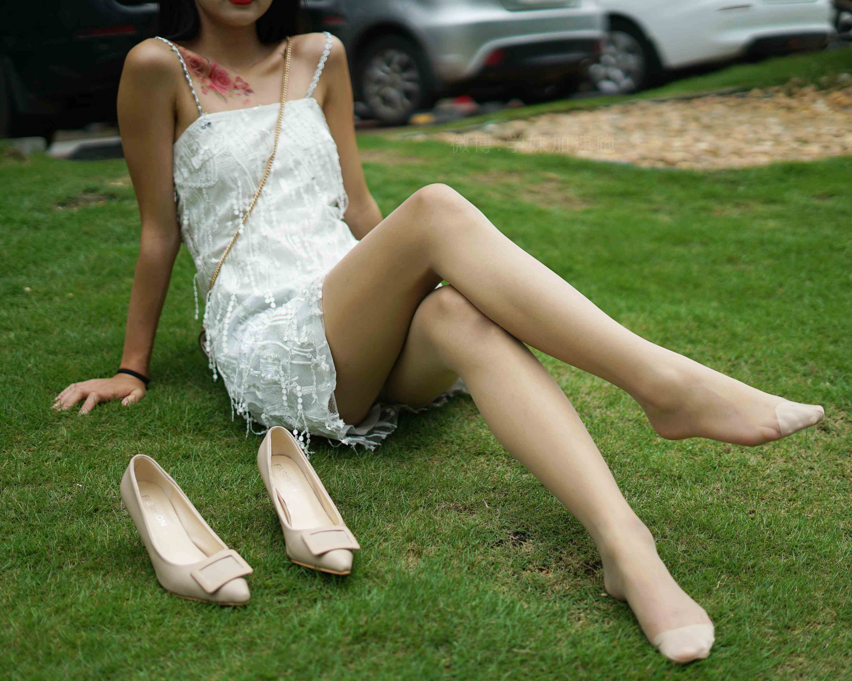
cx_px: 457
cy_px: 343
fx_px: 1437
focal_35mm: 57
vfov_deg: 26.7
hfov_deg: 33.0
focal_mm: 50
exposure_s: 1/6400
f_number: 1.8
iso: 200
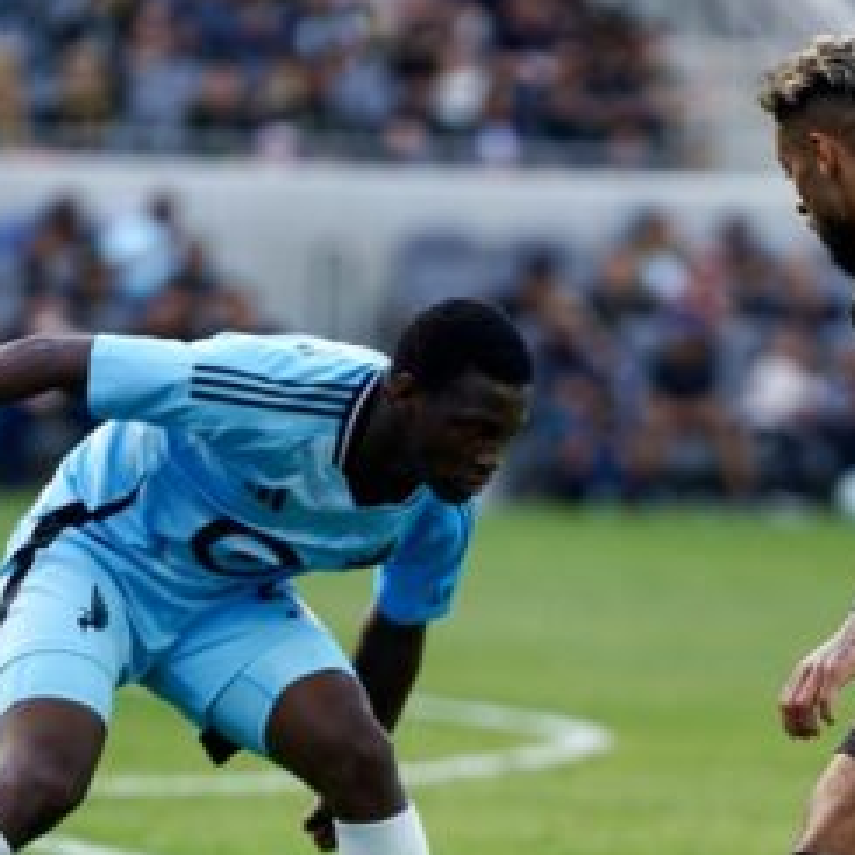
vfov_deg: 3.3
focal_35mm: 532
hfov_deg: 3.3
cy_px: 576
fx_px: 14866
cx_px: 649
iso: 250
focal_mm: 200
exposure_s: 1/1250
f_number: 2.8
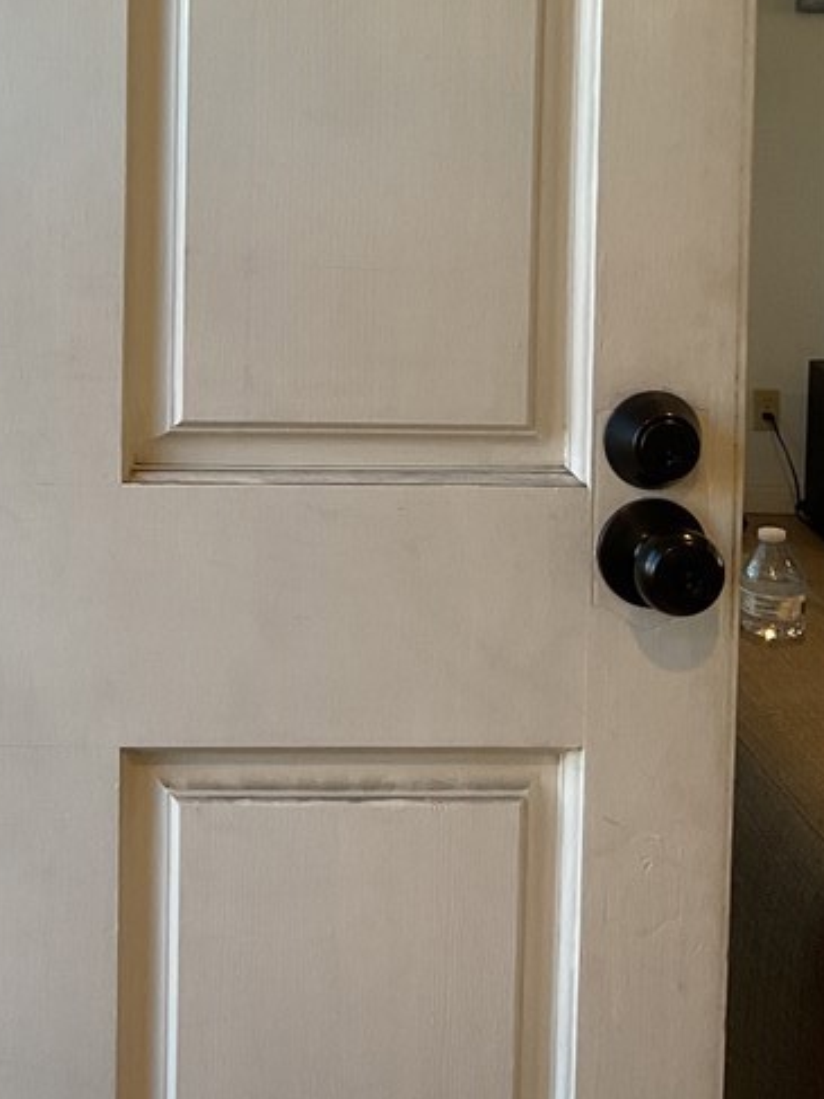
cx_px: -36
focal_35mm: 61
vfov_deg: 30.4
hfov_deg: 22.9
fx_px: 1937
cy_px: 126
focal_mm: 3
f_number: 1.8
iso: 50
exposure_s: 1/60
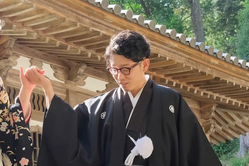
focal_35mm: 81
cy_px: 153
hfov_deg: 25.1
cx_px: 121
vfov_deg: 16.6
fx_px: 560
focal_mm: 21.2
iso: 1600
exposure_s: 1/250
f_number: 6.4
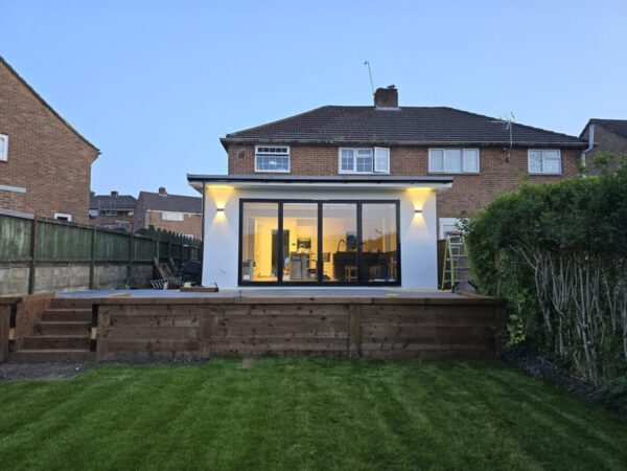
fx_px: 417
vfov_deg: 58.9
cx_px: 314
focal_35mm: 23
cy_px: 236
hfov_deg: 73.9
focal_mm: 6.3
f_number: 1.7
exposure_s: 1/100
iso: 250
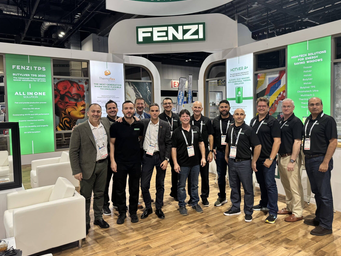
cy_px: 118
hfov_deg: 65.1
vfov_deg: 51.3
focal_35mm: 27
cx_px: 190
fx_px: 266
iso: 160
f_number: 1.78
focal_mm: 6.76
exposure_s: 1/60
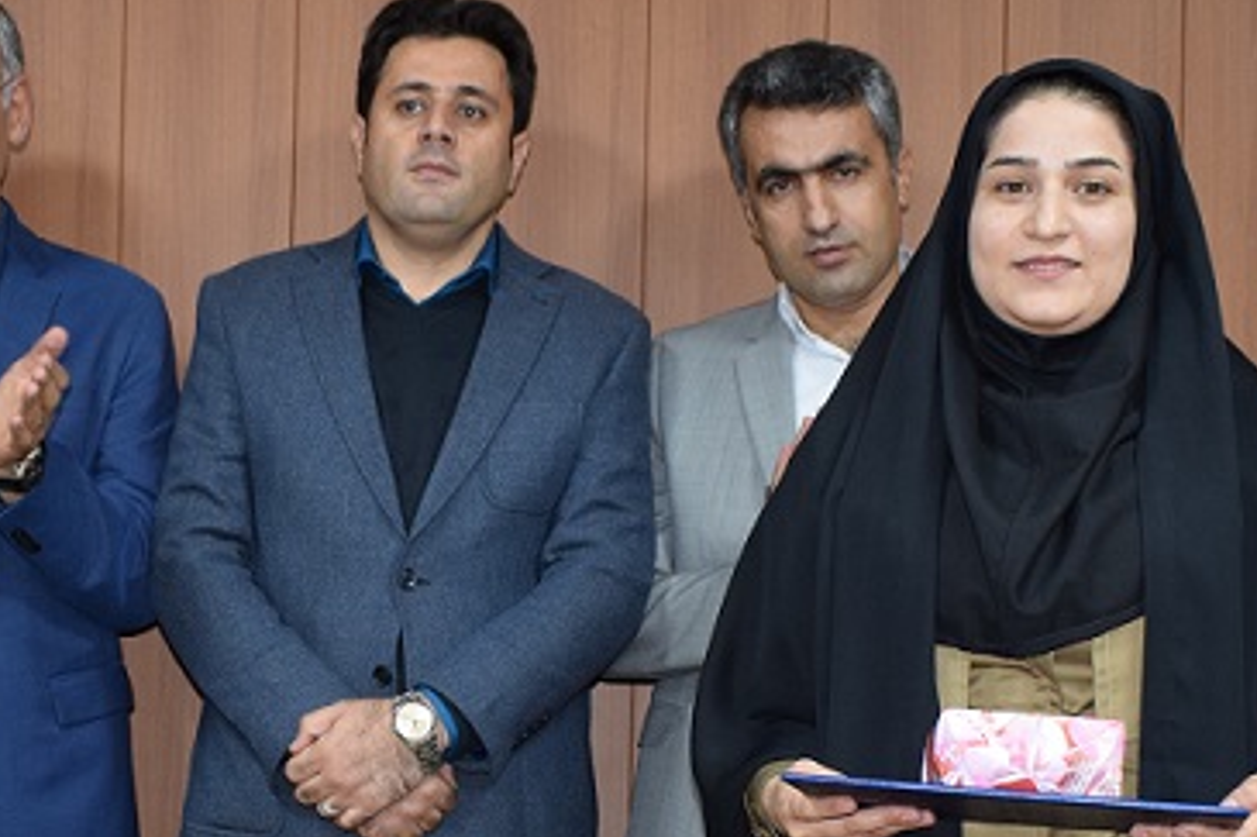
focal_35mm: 71
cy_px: 692
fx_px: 2478
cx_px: 430
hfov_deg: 28.3
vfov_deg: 18.9
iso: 800
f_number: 3.5
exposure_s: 1/80
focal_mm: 18
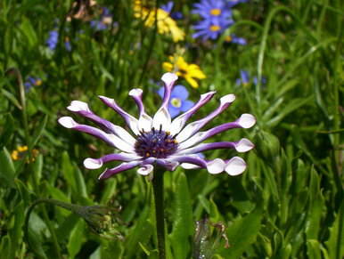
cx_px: 172
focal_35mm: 124
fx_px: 1235
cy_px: 130
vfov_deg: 12.0
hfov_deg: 15.9
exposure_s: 1/449
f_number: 8.71
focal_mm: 16.3
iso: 100
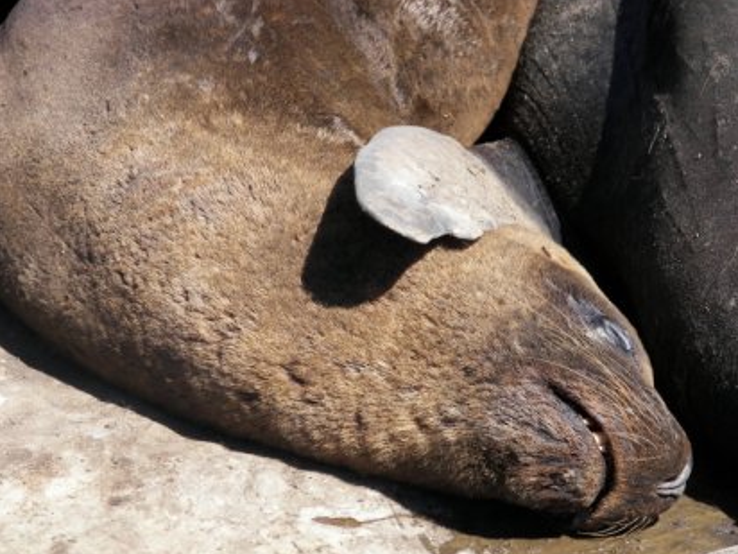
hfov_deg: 8.8
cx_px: 369
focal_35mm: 225
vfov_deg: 6.6
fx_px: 4797
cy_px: 285
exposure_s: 1/320
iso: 50
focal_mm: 34.4
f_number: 3.6
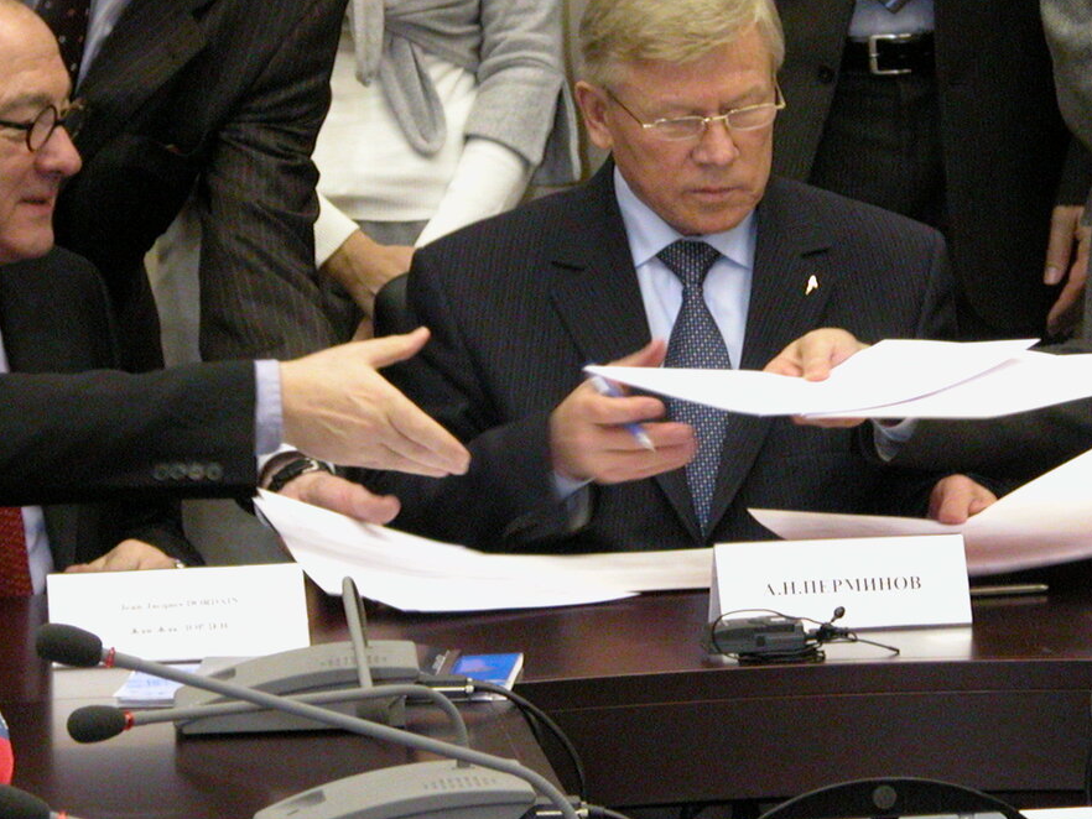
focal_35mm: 296
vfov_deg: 5.0
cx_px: 604
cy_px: 250
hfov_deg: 6.7
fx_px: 9340
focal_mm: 34.7
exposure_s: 1/30.2
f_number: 3.8
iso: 400
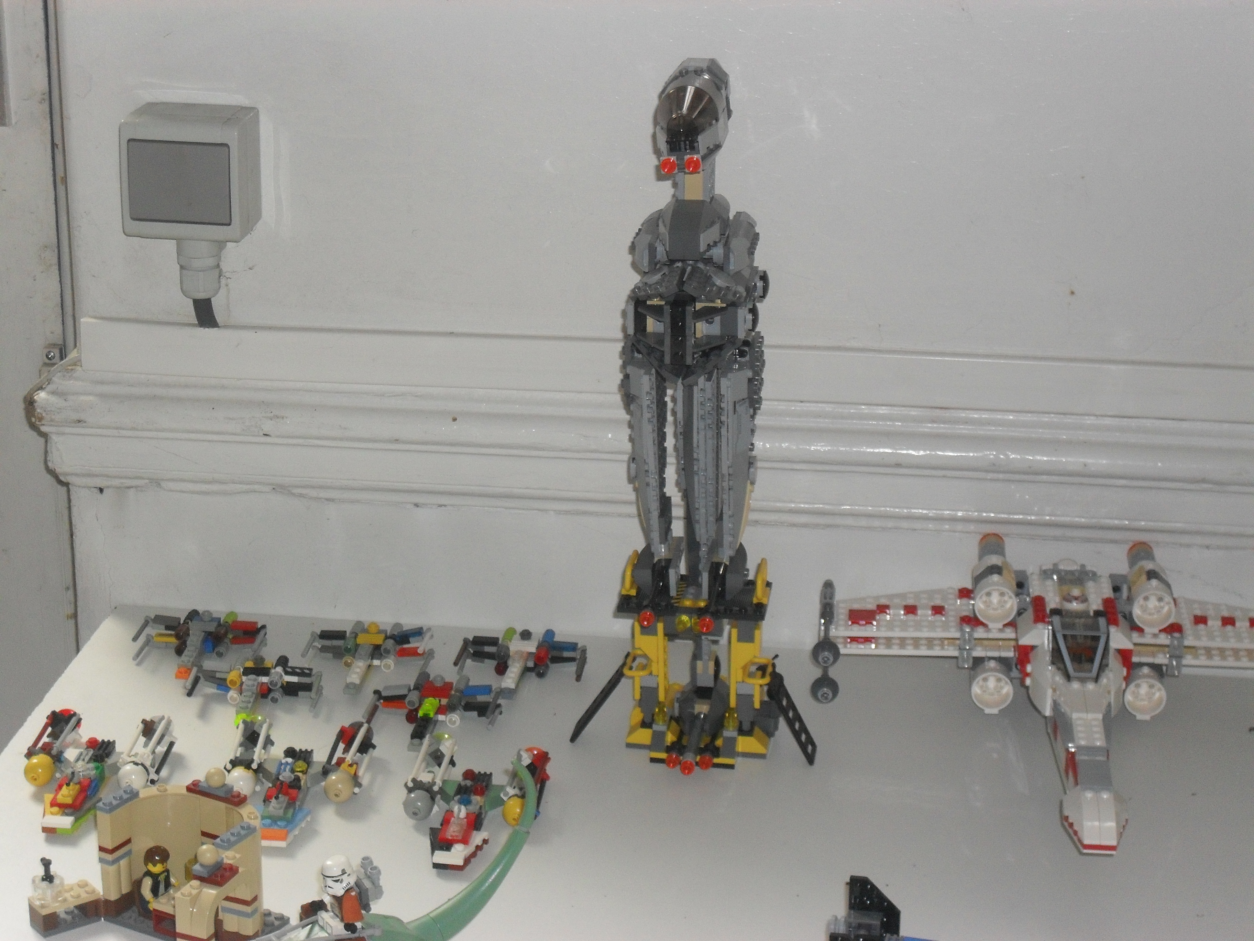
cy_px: 470
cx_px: 627
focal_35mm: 77
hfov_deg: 25.3
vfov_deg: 19.1
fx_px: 2789
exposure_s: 1/60
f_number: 5
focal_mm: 13.6
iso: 200
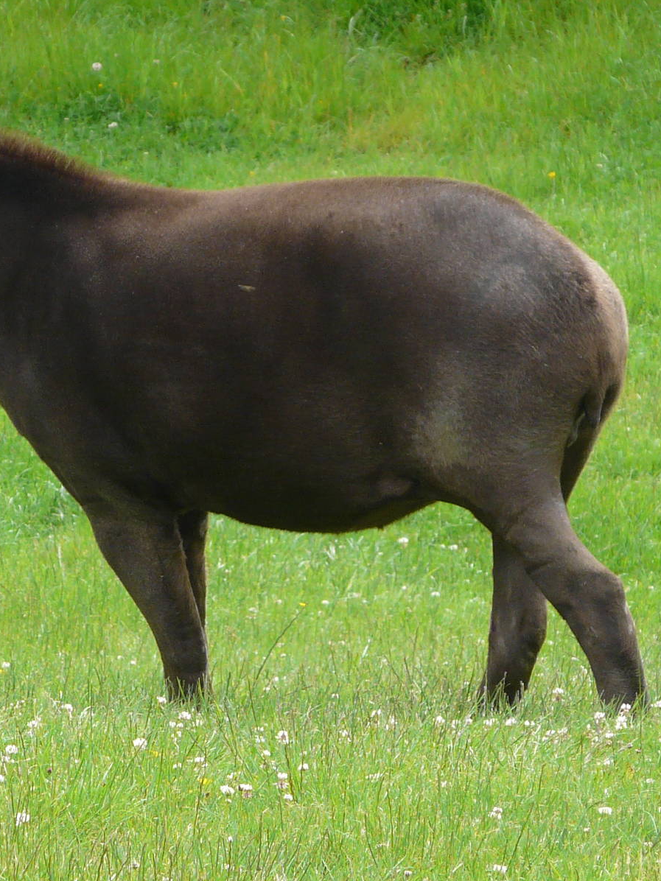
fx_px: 11610
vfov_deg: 4.3
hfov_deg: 3.3
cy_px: 440
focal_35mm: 456
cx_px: 158
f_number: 4
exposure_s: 1/250
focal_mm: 35.2
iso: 100
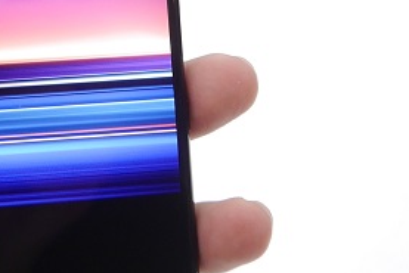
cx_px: 32
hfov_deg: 23.5
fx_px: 955
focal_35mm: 84
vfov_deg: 16.2
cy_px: 62
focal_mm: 14
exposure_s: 1/60
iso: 320
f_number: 3.5
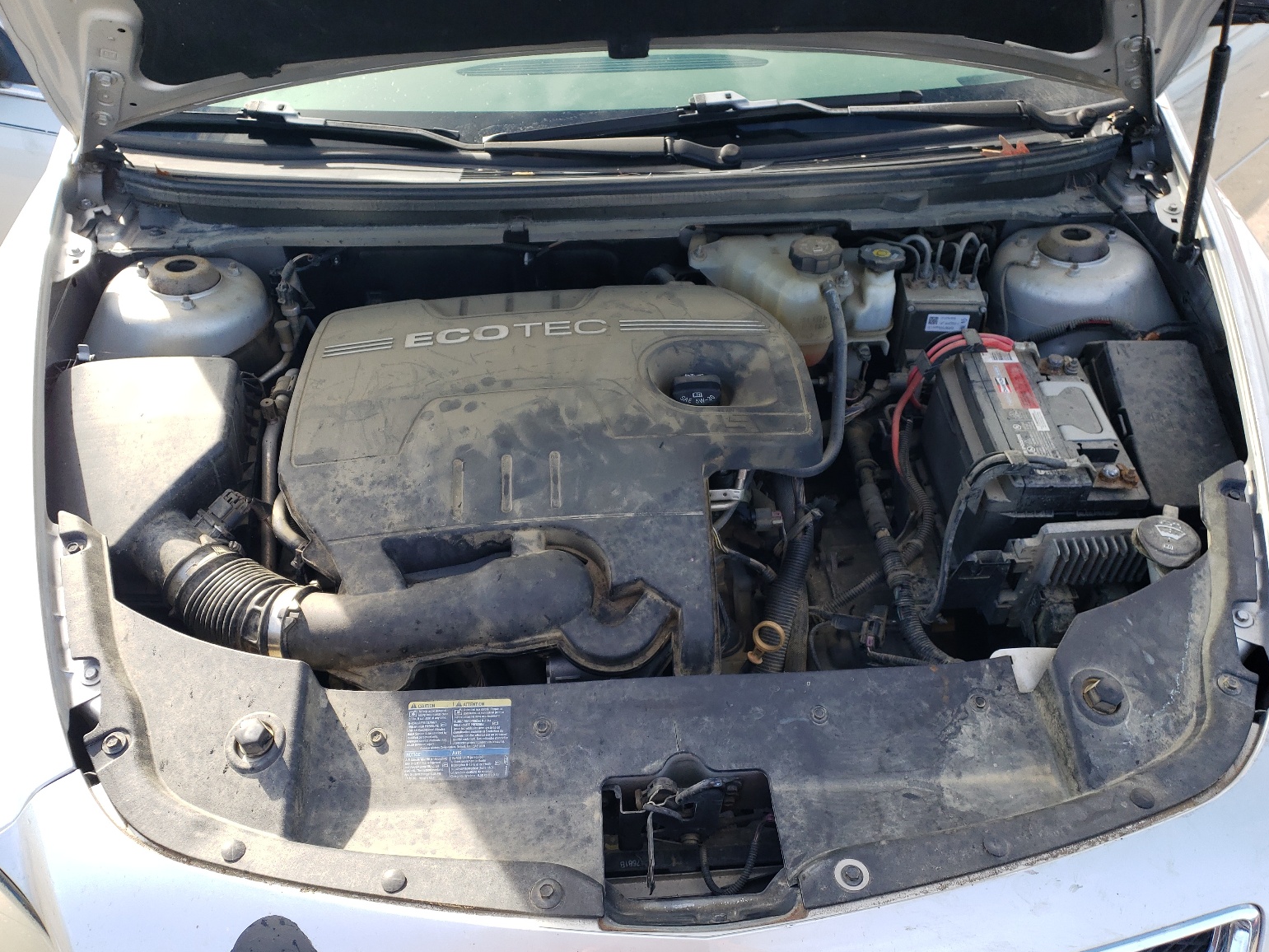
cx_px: 646
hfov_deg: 65.3
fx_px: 990
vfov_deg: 51.4
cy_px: 492
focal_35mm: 27
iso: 50
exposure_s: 1/455
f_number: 1.5
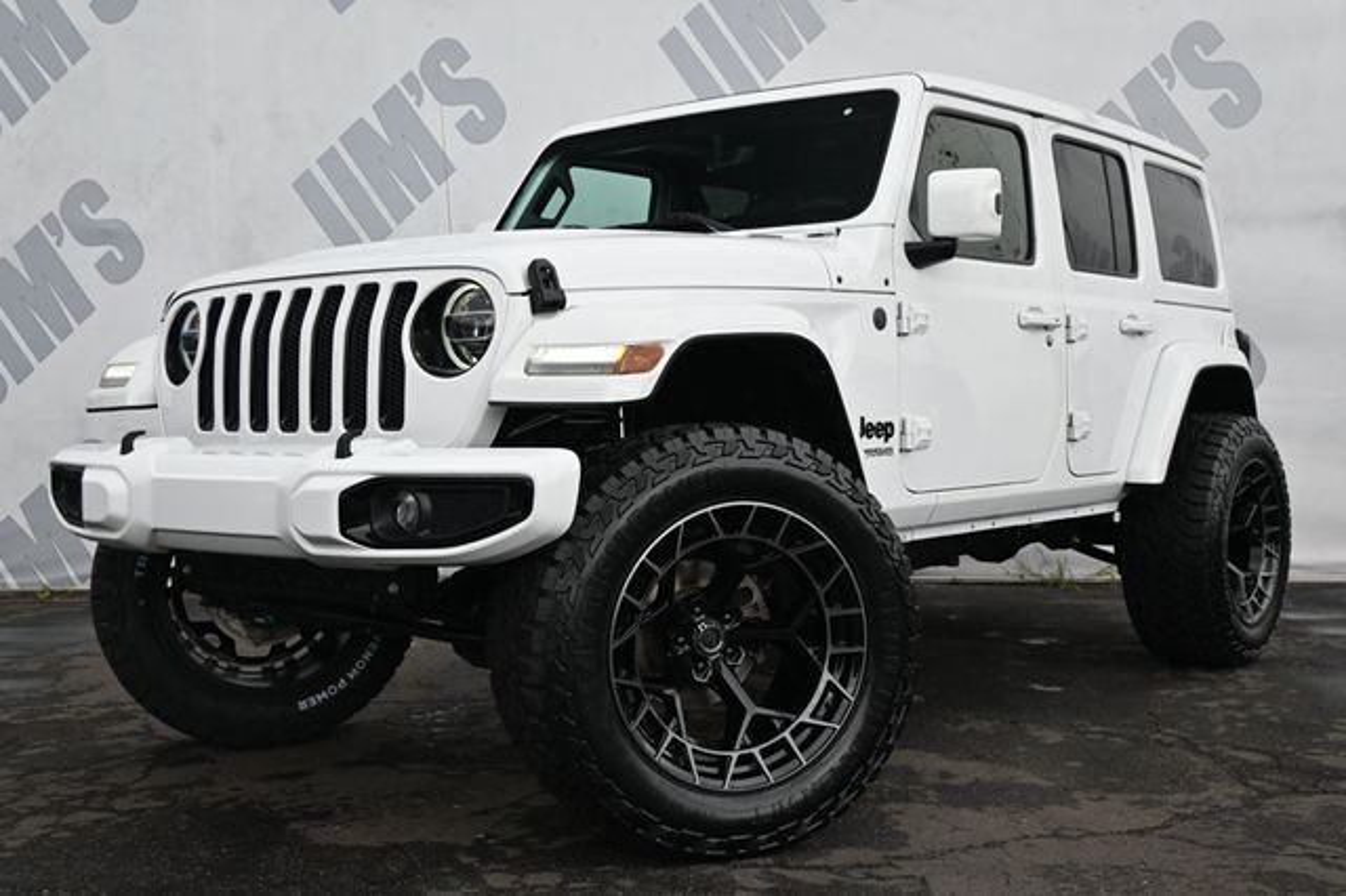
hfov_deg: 47.2
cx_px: 673
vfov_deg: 32.4
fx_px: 1541
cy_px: 448
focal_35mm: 41
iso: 220
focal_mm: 27.5
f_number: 4.5
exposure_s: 1/250
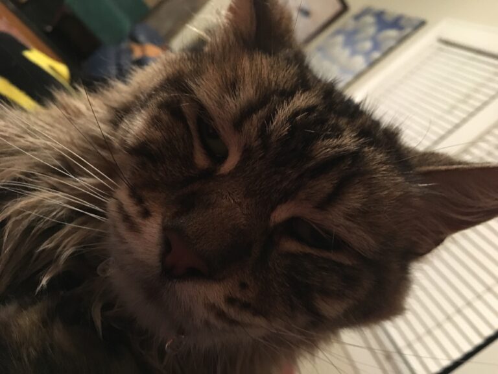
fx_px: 417
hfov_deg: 61.7
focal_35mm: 29
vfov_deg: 48.2
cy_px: 187
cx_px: 249
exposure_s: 1/15
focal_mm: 4.15
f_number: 2.2
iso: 250
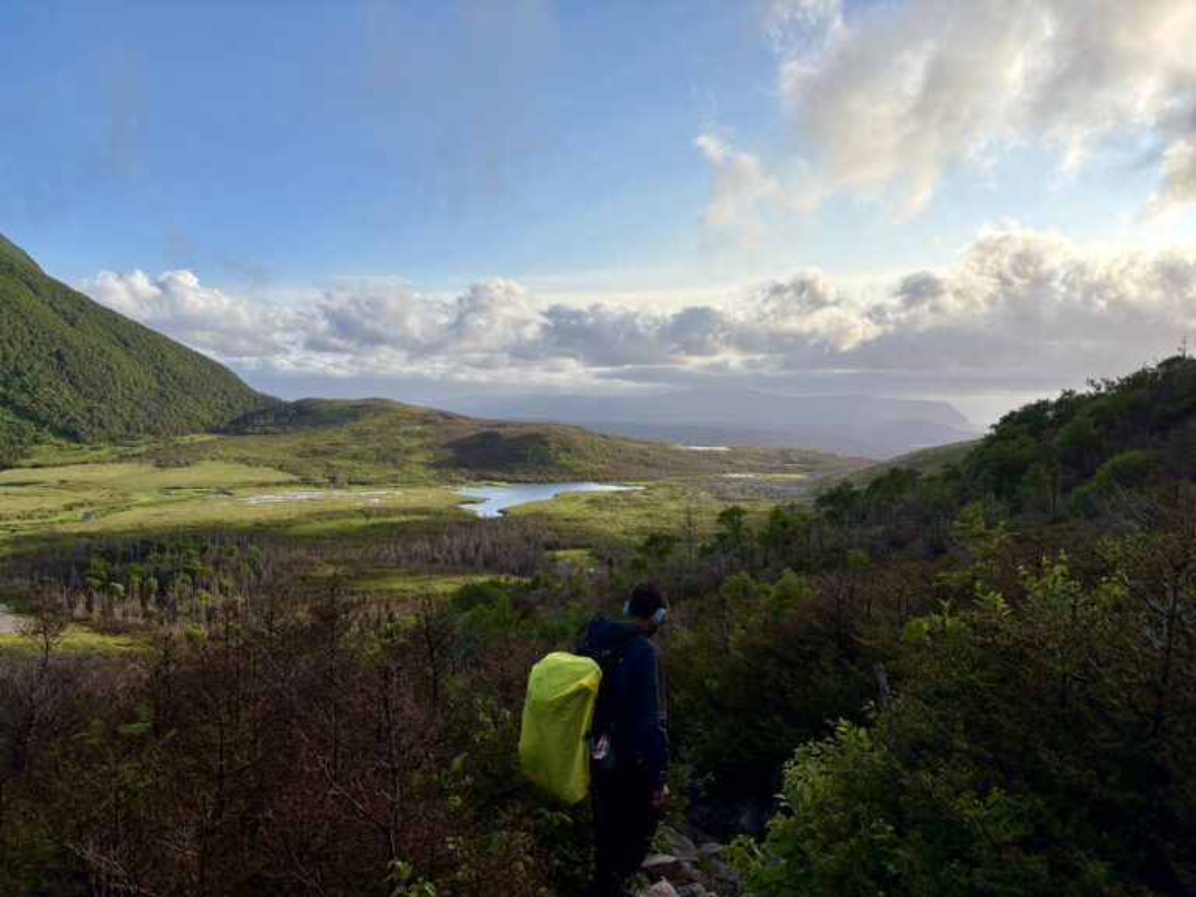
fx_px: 898
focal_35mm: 26
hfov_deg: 67.3
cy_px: 448
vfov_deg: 53.1
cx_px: 598
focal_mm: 5.96
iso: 50
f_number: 1.6
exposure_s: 1/4065
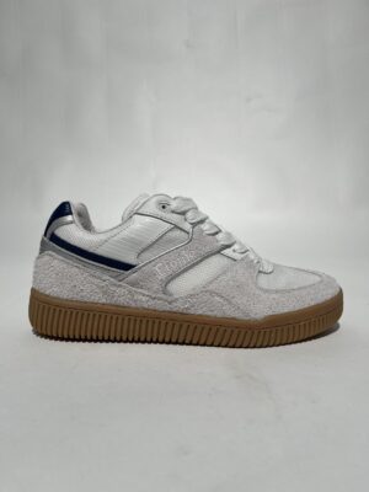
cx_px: 184
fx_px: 370
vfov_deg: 67.3
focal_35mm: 26
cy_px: 246
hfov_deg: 53.1
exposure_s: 1/777
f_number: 1.6
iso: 50
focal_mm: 5.1
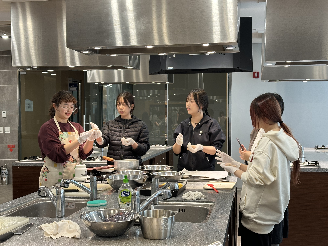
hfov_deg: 39.7
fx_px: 455
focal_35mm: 48
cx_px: 164
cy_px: 123
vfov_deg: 30.3
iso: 100
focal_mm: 6.86
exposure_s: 1/60
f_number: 1.78
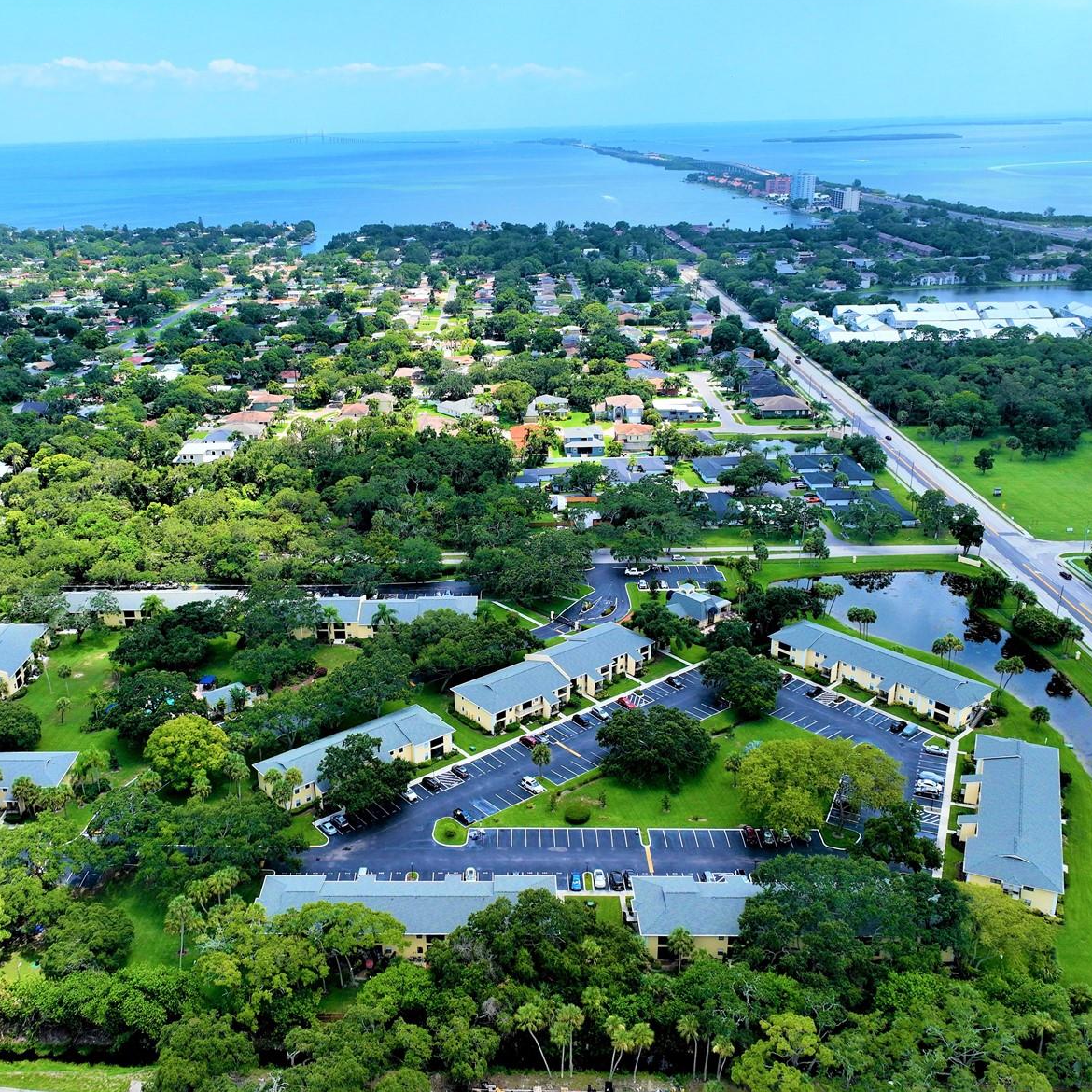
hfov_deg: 55.2
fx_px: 1035
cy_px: 547
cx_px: 431
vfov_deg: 55.6
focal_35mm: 29
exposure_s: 1/2000
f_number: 2.8
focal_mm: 12.29
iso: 170
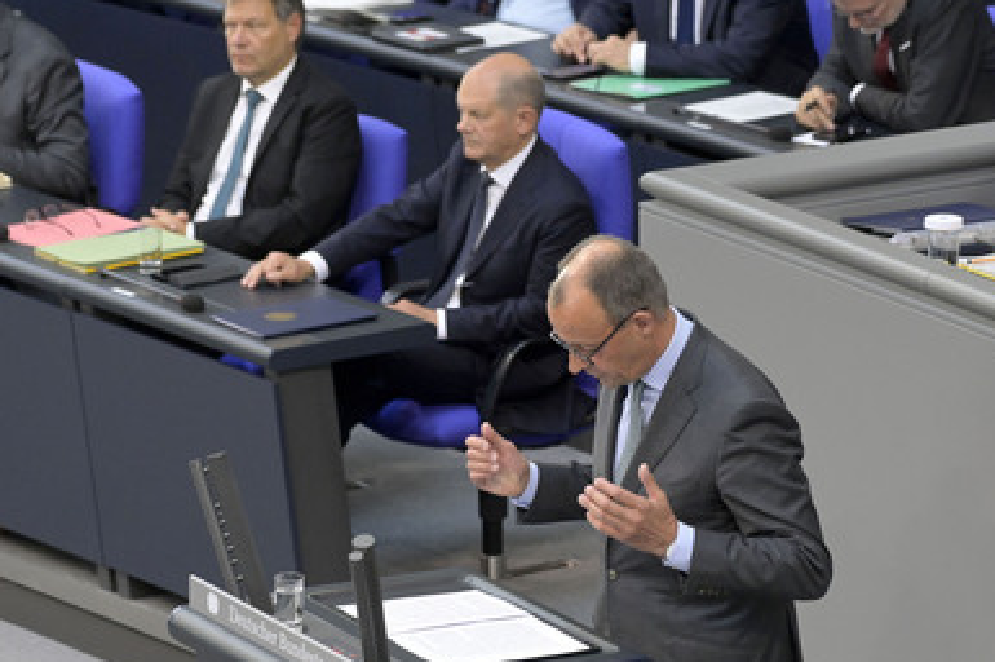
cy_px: 297
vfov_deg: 5.9
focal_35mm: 234
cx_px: 479
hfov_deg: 8.8
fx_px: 6462
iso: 8000
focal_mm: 200
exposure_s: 1/400
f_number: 5.6
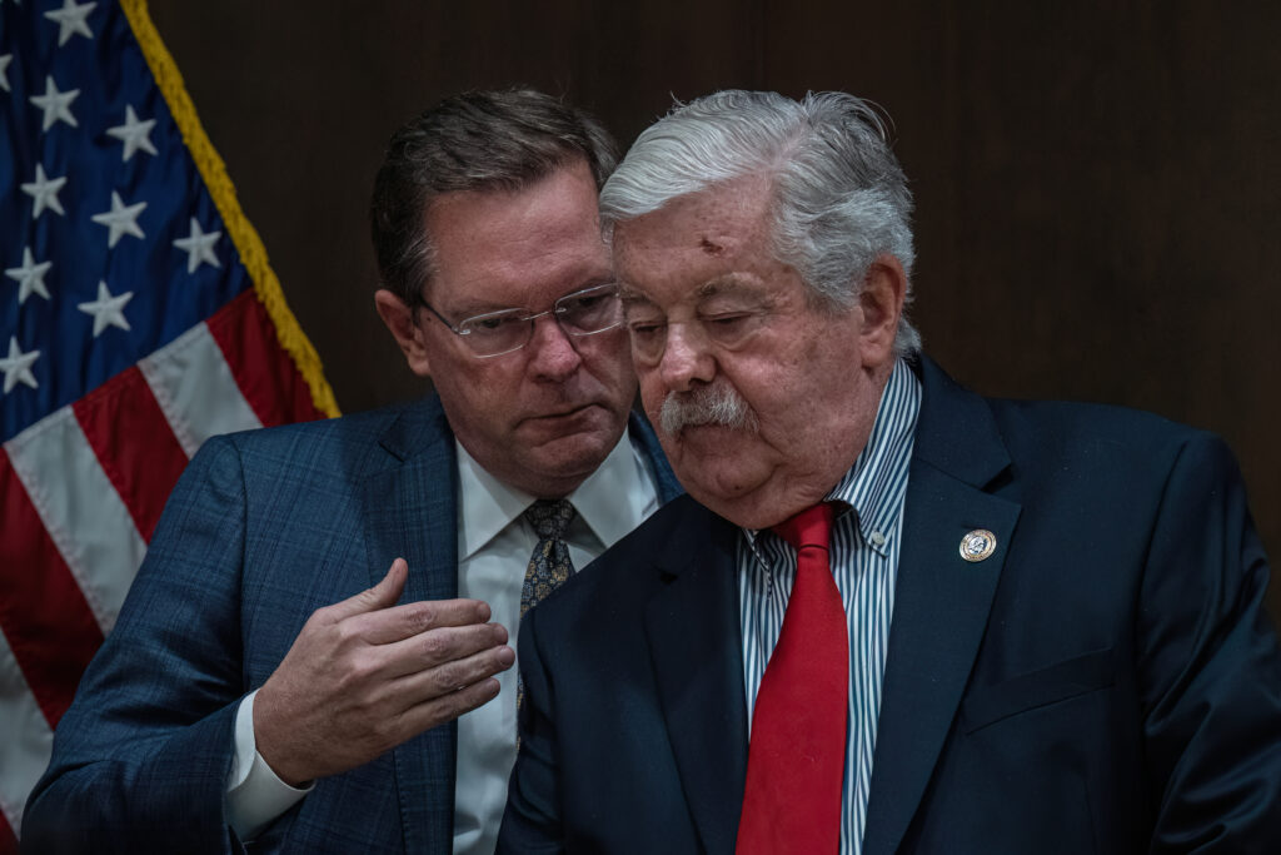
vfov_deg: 5.2
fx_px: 9395
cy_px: 428
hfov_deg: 7.8
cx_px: 640
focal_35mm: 264
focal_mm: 176
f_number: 5
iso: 3200
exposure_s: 1/500
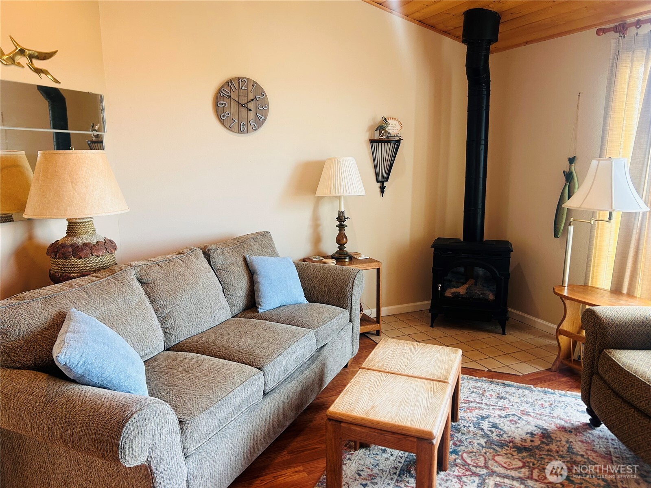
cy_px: 244
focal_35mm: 26
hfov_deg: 67.3
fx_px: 489
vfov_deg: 53.1
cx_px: 326
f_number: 1.5
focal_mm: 5.7
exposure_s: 1/120
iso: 100
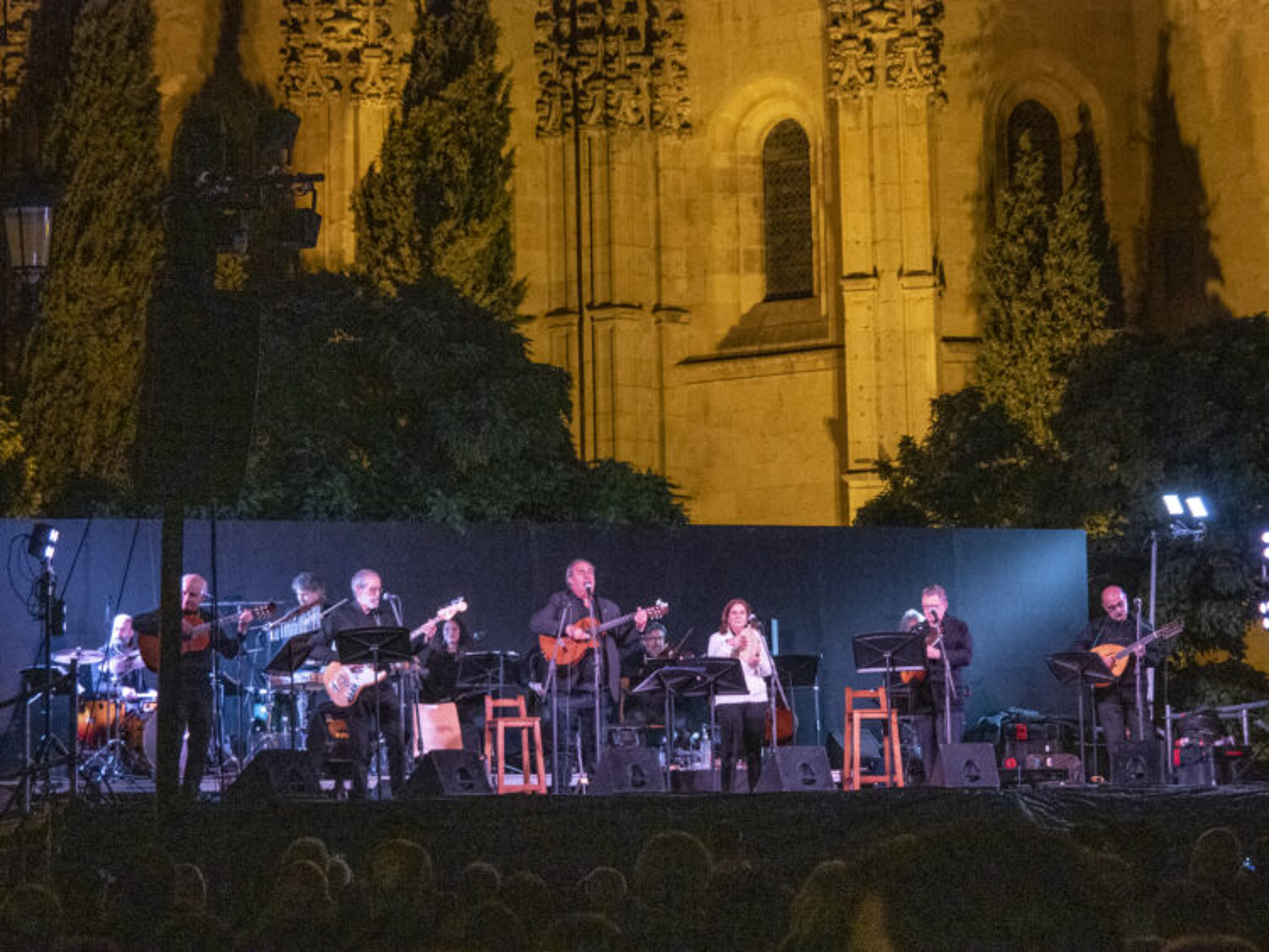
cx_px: 634
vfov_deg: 15.7
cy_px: 476
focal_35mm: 94
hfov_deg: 20.9
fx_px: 3447
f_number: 5.5
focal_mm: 47
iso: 1600
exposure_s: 1/125
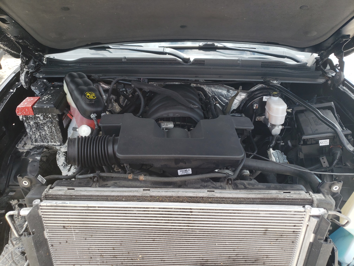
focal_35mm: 26
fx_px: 266
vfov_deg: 53.1
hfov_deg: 67.3
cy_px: 133
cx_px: 177
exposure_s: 1/556
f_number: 1.5
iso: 50
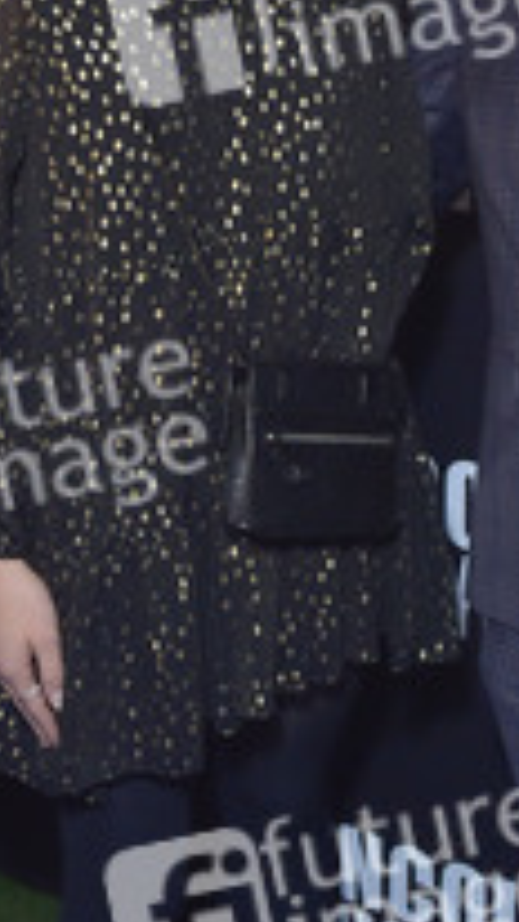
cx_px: 468
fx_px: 1393
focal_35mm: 57
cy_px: 224
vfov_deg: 35.7
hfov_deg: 20.7
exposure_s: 1/200
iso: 800
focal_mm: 28
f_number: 6.3
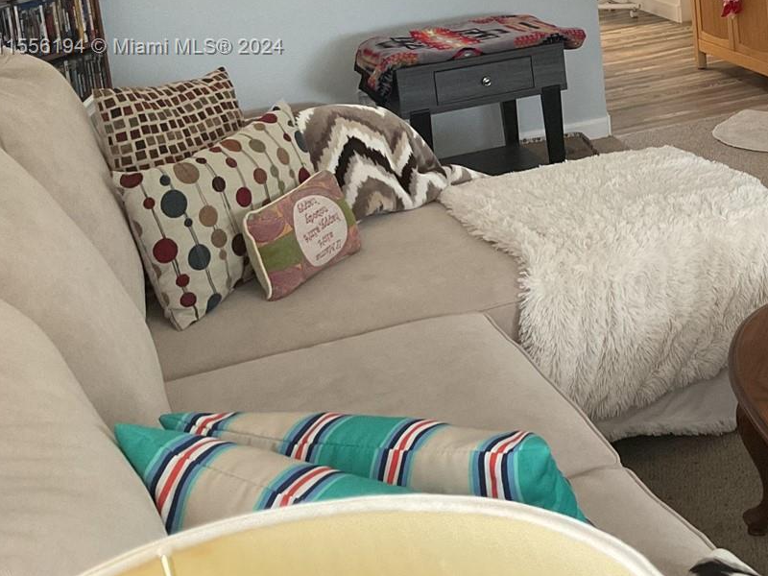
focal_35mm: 58
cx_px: 744
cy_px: 48
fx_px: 1287
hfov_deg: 31.1
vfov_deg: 24.4
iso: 125
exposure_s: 1/60
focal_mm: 3
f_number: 1.8
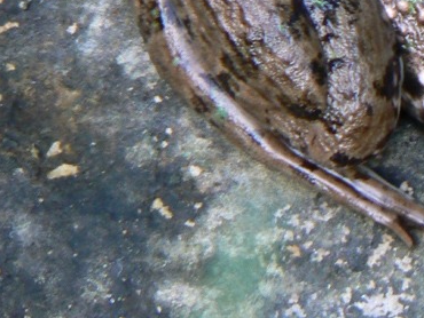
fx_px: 14303
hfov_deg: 1.7
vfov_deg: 1.3
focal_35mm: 1167
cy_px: -22
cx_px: 534
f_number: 3.3
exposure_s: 1/30
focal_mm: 72
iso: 125
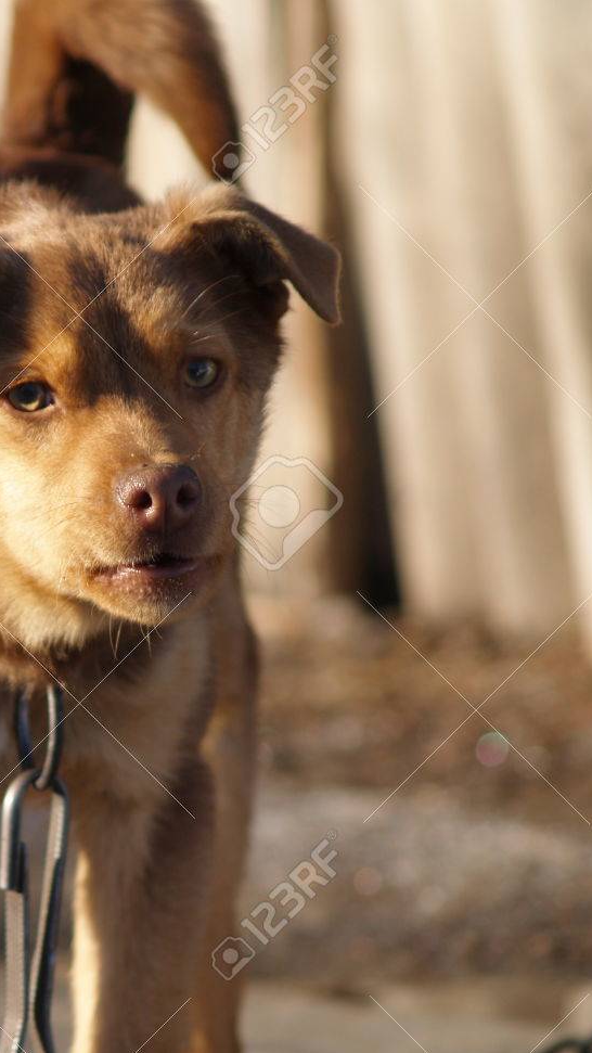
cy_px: 527
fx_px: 9602
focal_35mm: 344
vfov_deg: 6.3
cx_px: 78
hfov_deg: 3.5
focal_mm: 118
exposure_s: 1/500
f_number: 4.2
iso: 100
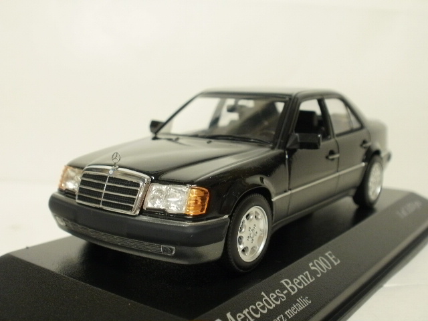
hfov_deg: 42.9
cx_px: 214
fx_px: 544
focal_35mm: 44
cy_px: 160
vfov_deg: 32.9
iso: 125
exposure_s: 1/6
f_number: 4
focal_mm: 7.7
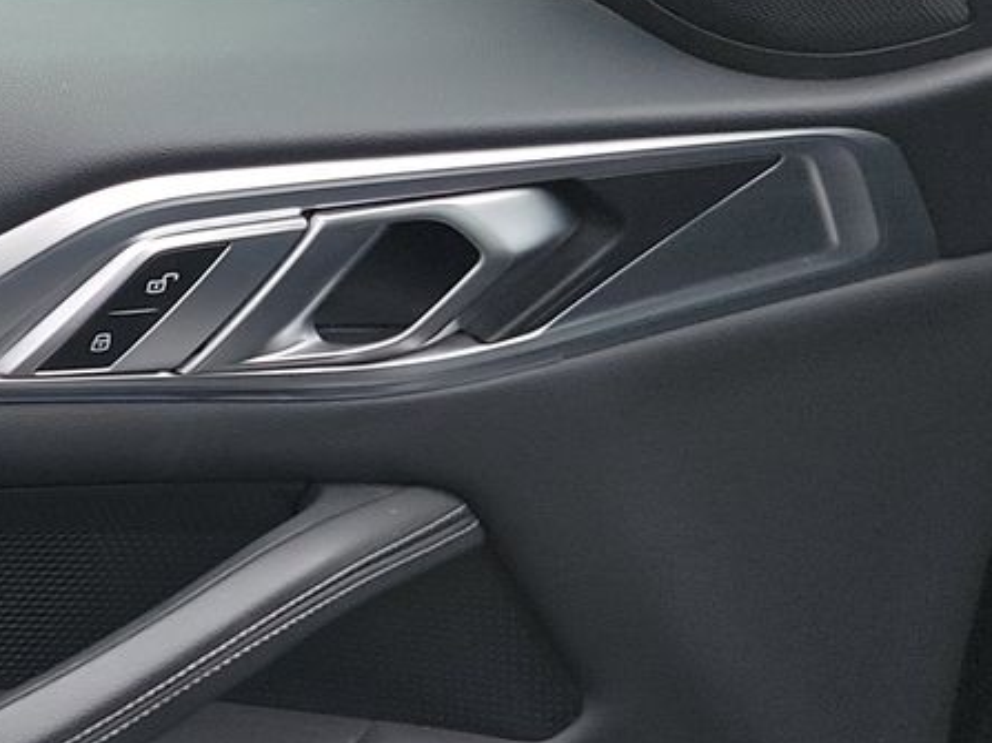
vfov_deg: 16.9
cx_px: -690
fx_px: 2464
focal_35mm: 86
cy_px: 661
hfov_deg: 18.7
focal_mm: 6.7
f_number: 1.8
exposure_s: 1/119
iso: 60
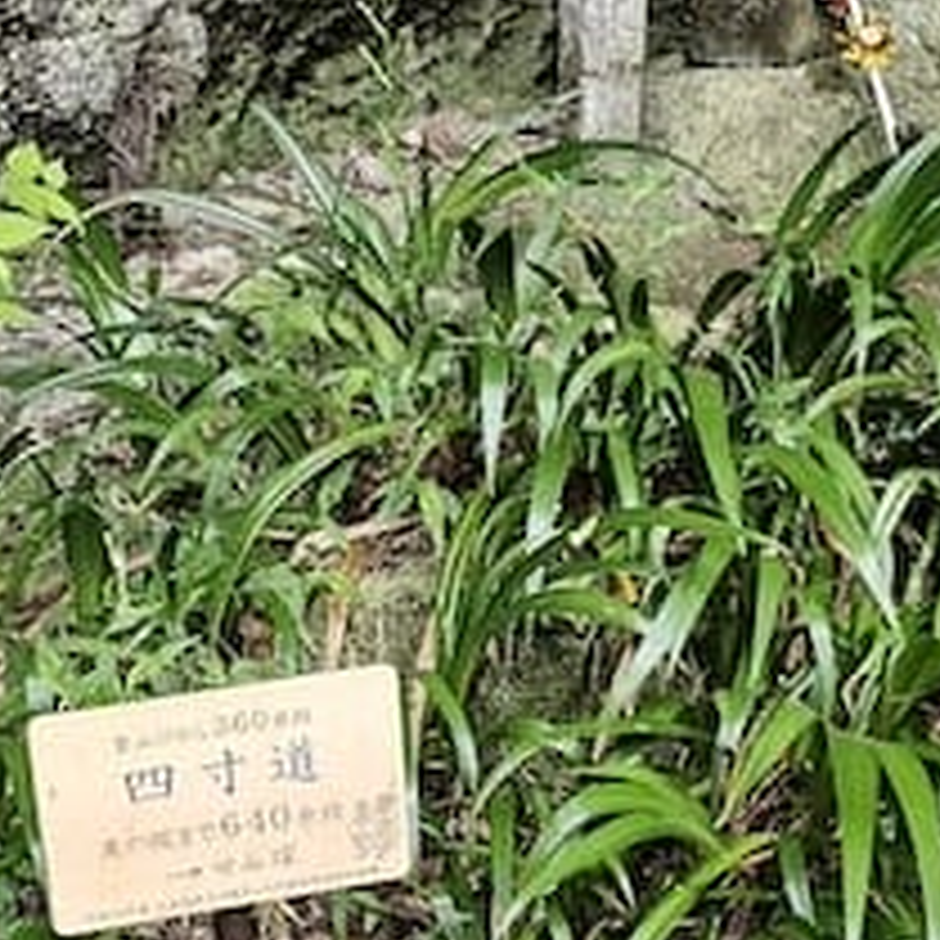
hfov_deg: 22.2
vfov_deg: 22.2
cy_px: 513
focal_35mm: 78
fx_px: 2396
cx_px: 490
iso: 200
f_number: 1.7
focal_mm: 6.3
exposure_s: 1/120
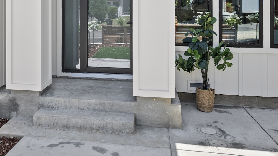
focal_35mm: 37
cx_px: 98
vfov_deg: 30.3
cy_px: 9
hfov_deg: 53.2
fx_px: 273
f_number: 8
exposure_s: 1/20
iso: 100
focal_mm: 21
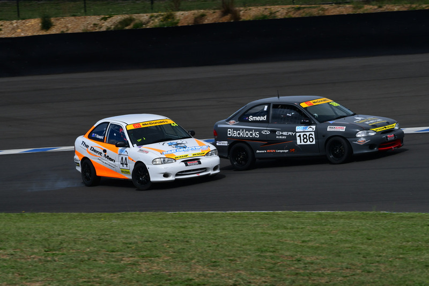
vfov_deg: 3.3
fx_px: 5007
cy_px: 143
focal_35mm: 420
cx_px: 214
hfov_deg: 4.9
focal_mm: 280
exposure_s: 1/500
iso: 200
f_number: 11
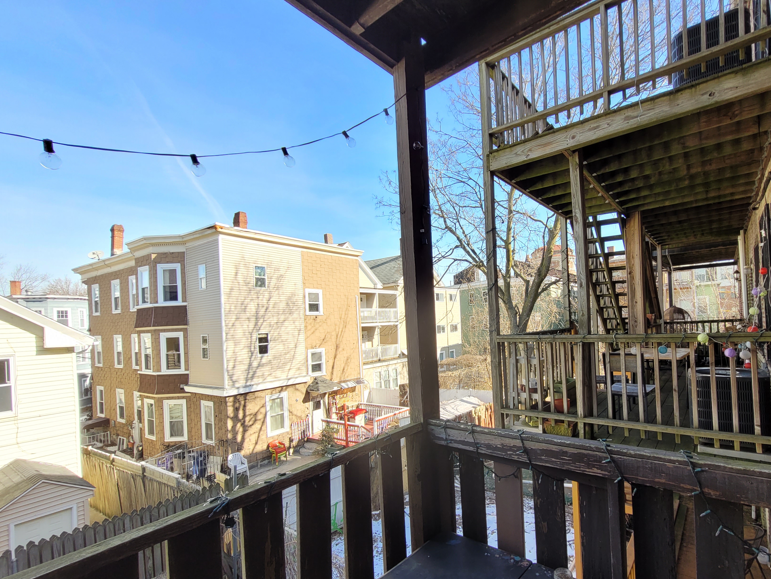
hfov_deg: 93.7
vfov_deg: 77.8
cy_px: 325
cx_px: 446
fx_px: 356
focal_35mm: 16
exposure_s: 1/298
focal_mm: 1.74
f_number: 2.2
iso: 40
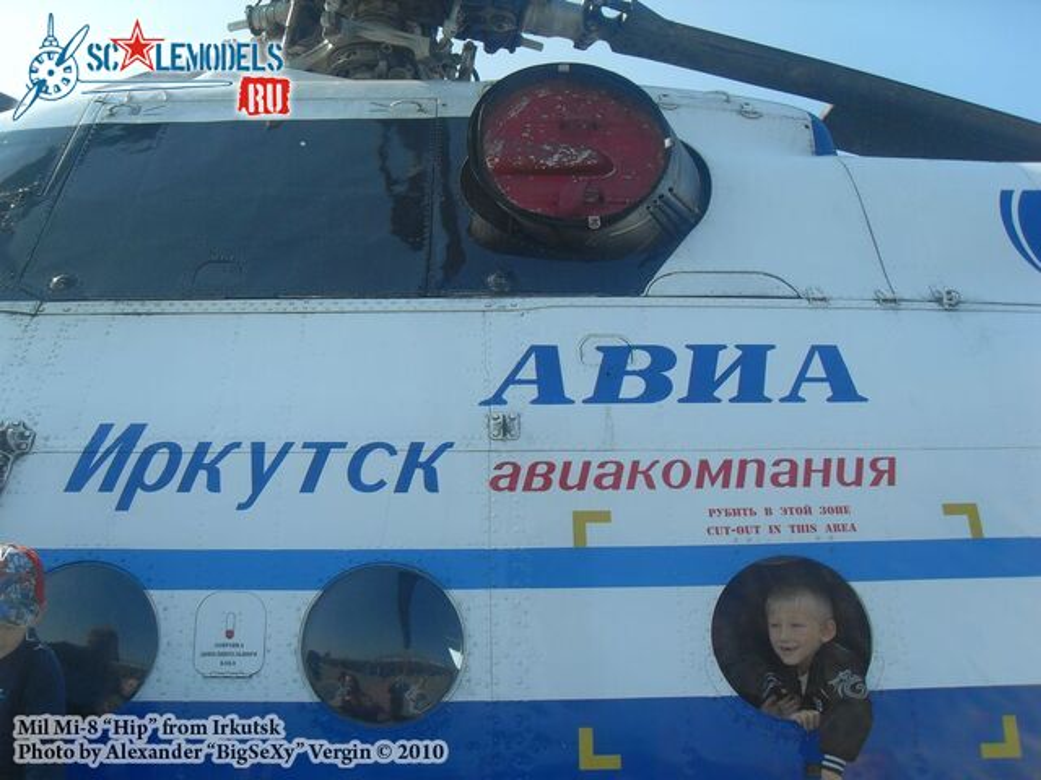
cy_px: 390
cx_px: 520
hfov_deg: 52.6
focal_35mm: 35
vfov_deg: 40.7
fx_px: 1053
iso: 80
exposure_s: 1/180
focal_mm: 6.3
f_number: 7
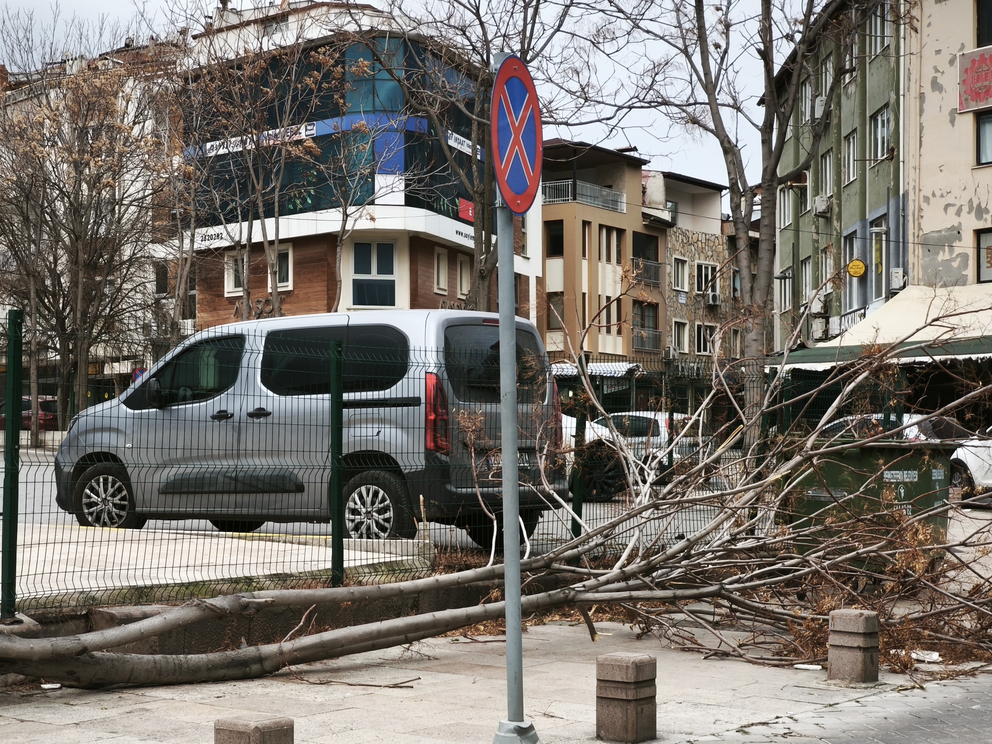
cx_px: 393
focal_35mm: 68
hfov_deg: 28.5
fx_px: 1949
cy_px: 469
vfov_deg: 21.6
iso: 100
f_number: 1.9
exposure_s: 1/100
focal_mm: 7.1
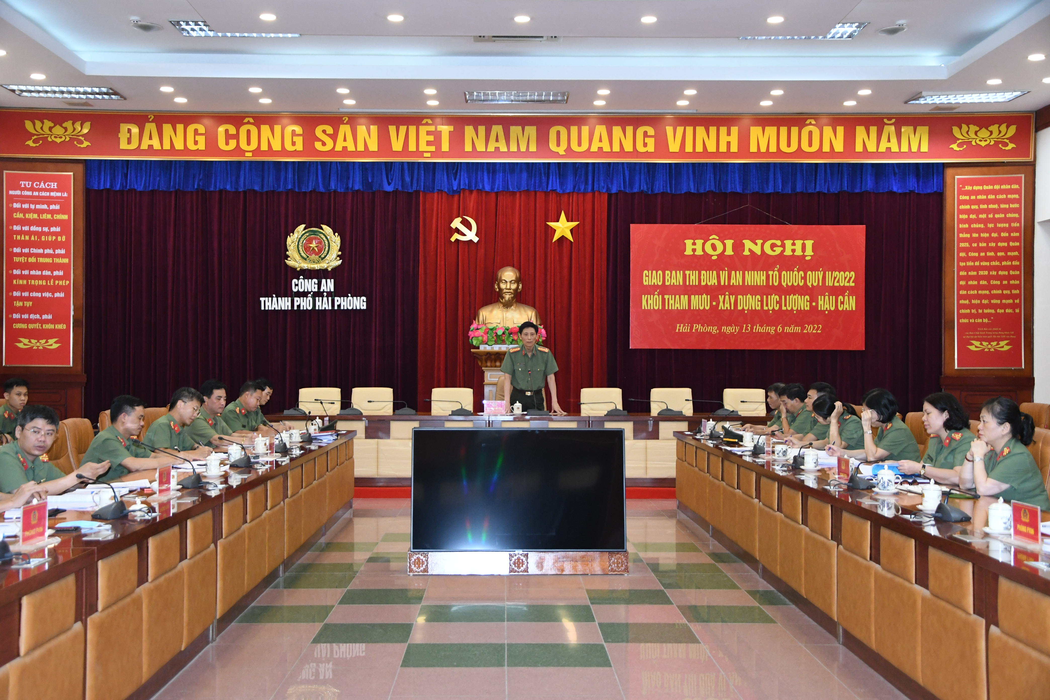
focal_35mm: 42
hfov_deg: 46.4
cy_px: 350
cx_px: 525
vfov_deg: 31.9
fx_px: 1225
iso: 2500
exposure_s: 1/200
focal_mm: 28
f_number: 4
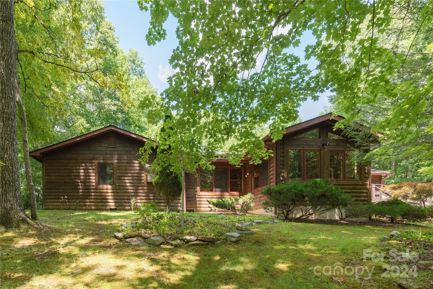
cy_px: 144
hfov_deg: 86.9
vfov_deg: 64.6
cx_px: 216
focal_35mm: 19
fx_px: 229
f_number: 7.1
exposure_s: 1/125
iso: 320
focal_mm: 19
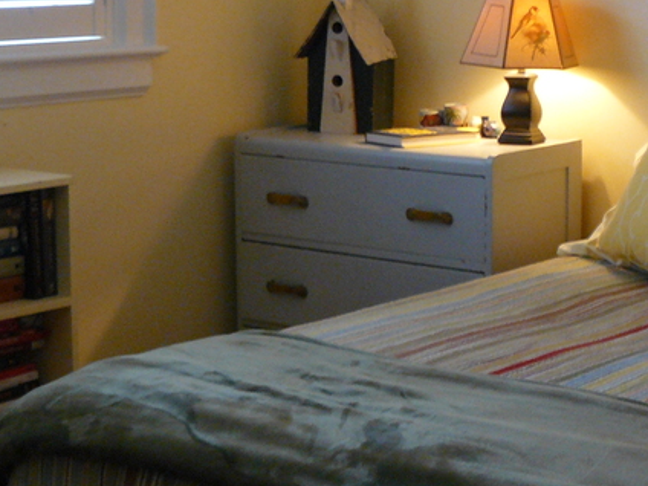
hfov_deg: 22.3
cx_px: 477
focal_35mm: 87
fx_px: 1629
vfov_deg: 16.9
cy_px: 127
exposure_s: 1/10
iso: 200
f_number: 2.8
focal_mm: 6
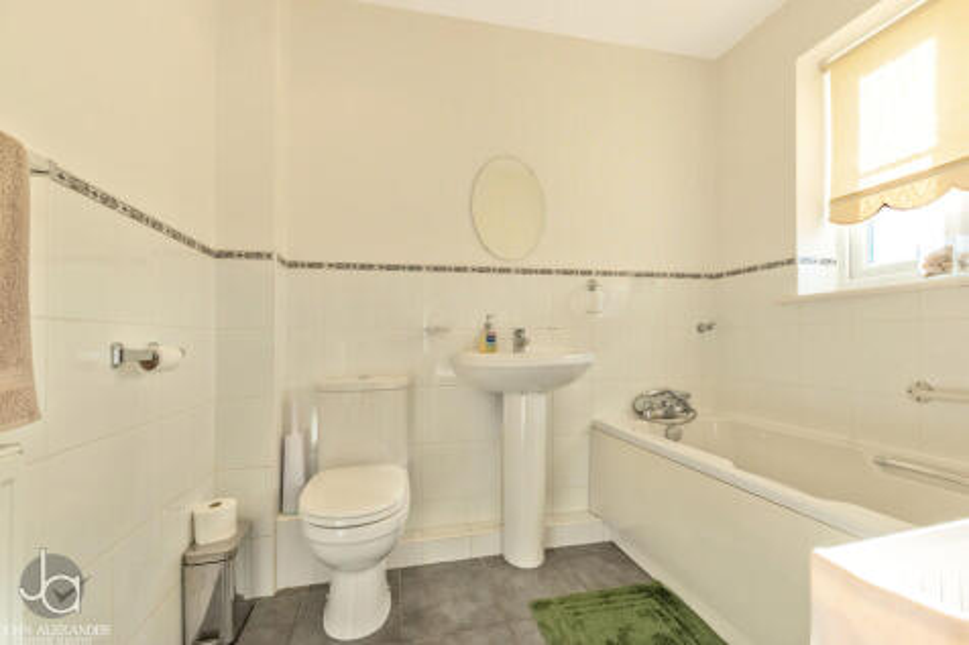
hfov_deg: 100.4
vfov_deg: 77.3
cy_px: 322
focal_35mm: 15
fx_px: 404
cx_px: 484
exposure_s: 1/80
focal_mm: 10
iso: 180
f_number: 9
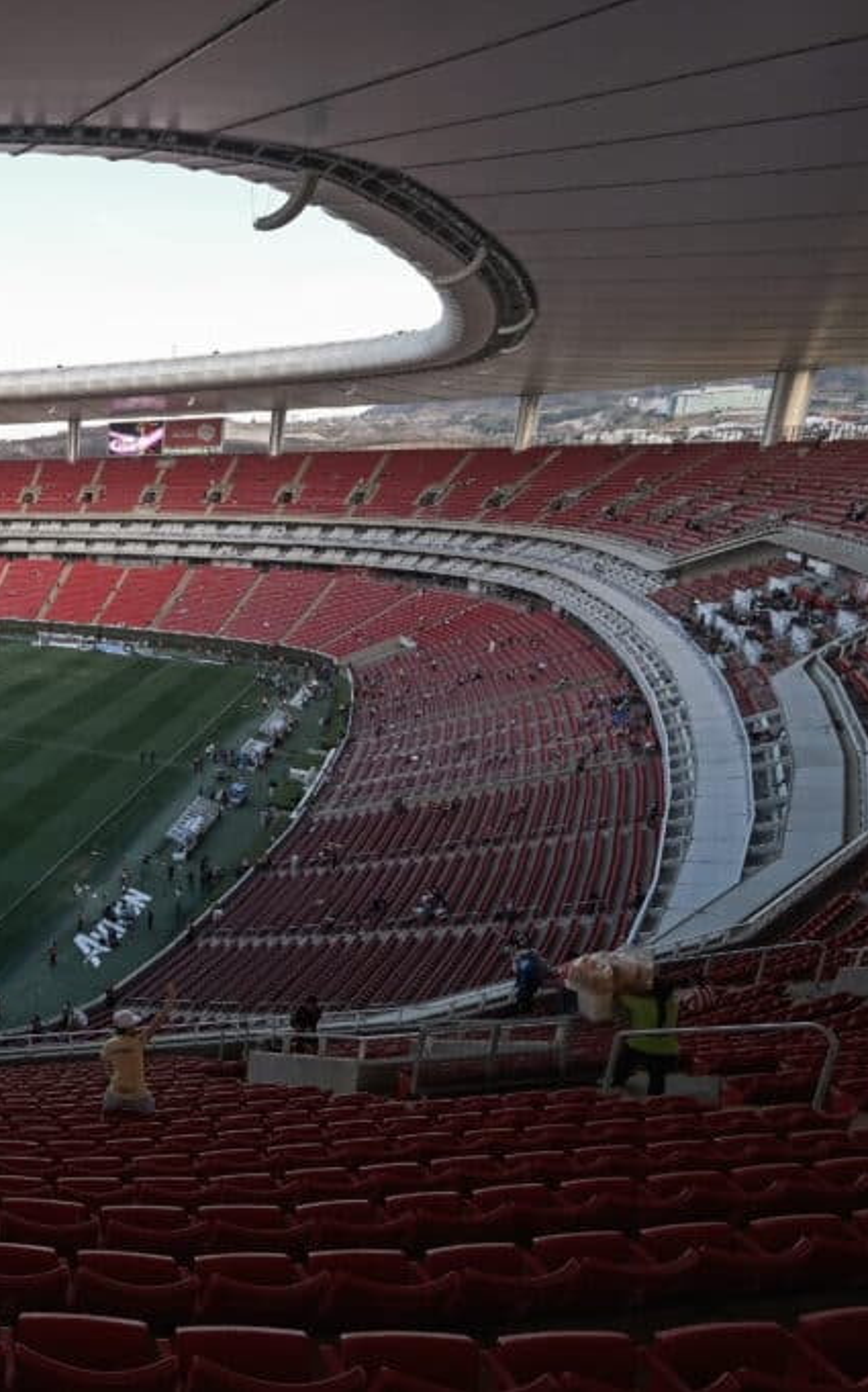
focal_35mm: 23
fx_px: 871
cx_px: -172
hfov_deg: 38.9
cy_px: 696
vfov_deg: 77.2
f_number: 7.1
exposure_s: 1/200
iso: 640
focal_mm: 10
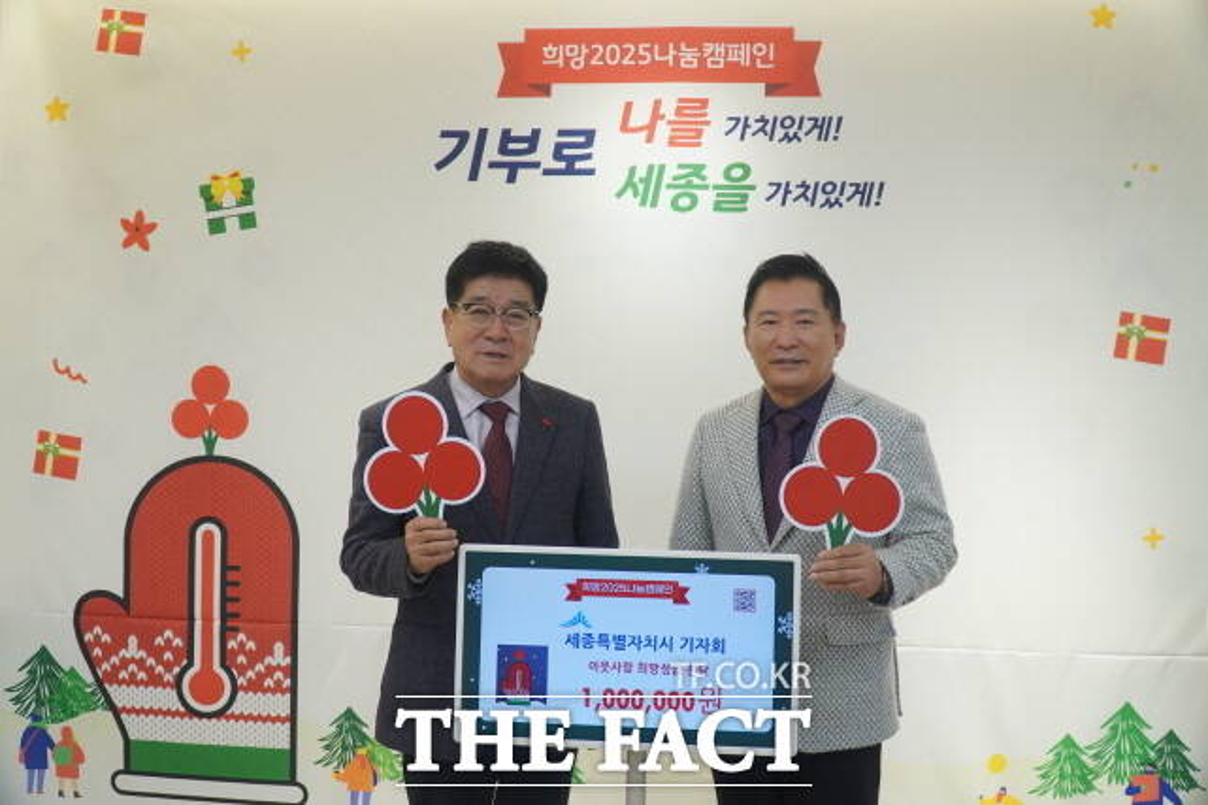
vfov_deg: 33.0
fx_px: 1359
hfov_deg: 47.9
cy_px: 402
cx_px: 604
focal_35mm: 40
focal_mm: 27
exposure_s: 1/160
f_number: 4
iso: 640
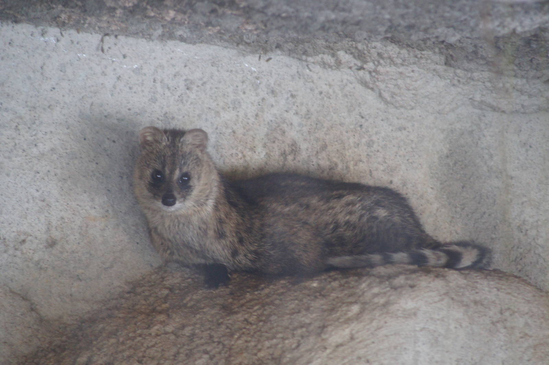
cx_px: 274
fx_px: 4570
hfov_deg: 6.9
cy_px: 182
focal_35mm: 300
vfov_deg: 4.6
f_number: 5.6
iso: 1600
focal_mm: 200
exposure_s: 1/50
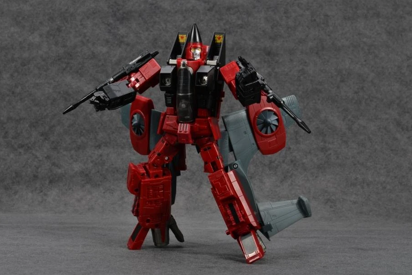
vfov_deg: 19.5
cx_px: 212
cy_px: 132
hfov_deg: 28.8
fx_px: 801
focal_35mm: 70
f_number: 16
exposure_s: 1/125
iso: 100
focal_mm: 62
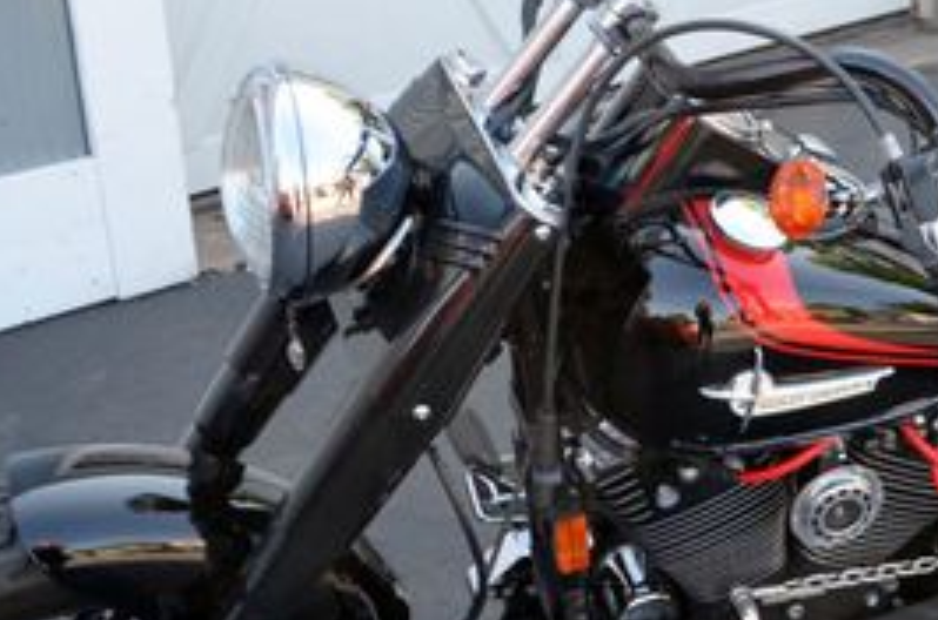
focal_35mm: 65
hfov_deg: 30.3
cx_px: 755
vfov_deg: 20.8
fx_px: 1690
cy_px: 395
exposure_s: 1/125
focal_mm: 18
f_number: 5.6
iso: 250
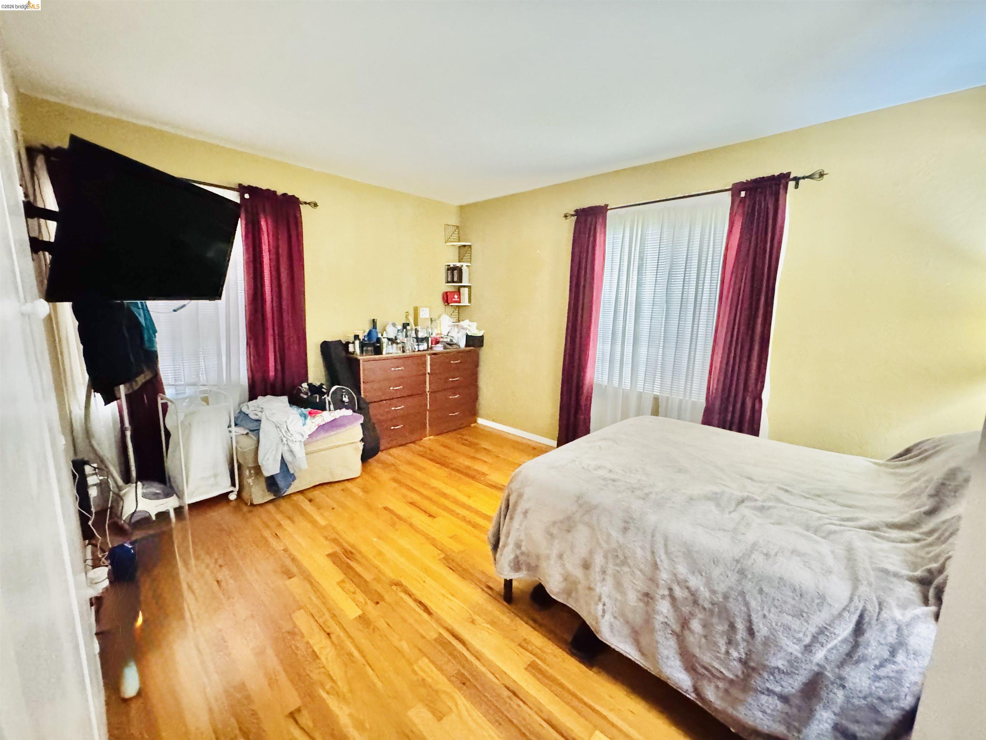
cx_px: 493
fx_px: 399
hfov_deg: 102.1
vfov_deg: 85.7
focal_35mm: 14
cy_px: 370
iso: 1250
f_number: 2.2
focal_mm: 2.22
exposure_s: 1/47
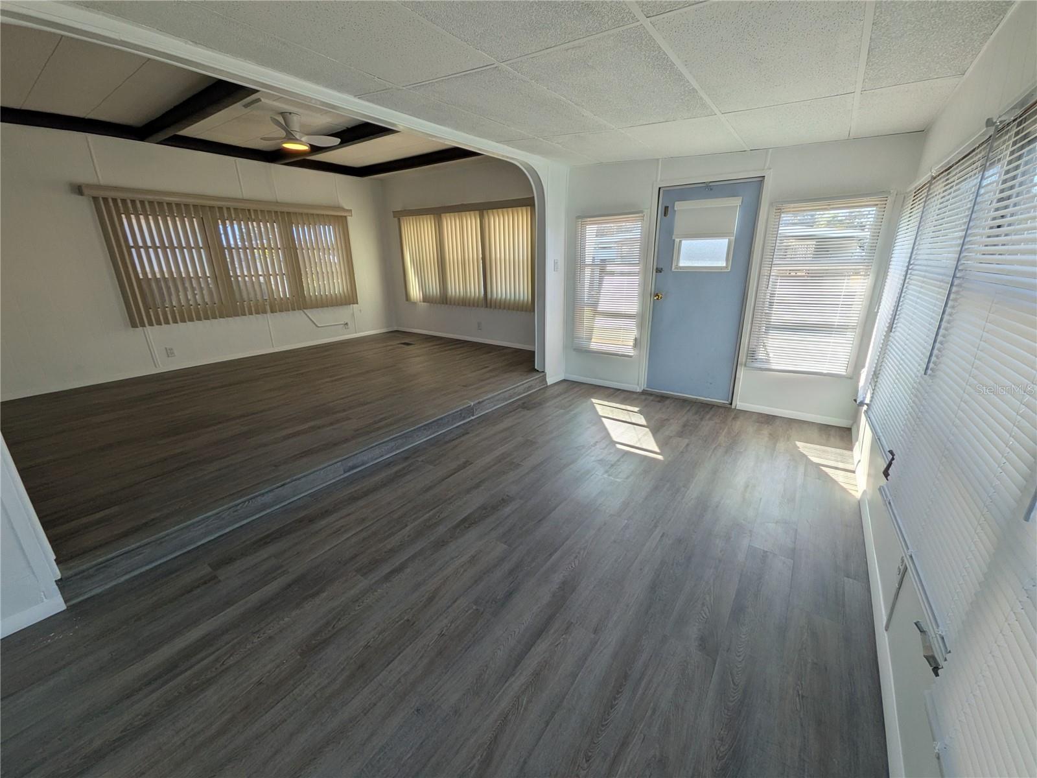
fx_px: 419
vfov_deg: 85.7
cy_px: 389
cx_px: 518
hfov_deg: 102.1
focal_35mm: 14
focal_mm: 1.85
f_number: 2.2
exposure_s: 1/703
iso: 44
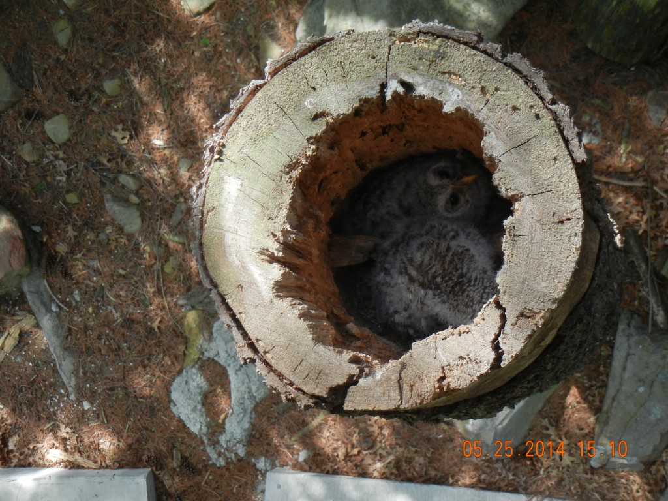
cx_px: 334
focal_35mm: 89
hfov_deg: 22.0
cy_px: 250
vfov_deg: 16.6
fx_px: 1717
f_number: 4.4
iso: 160
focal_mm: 16
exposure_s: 1/86.6
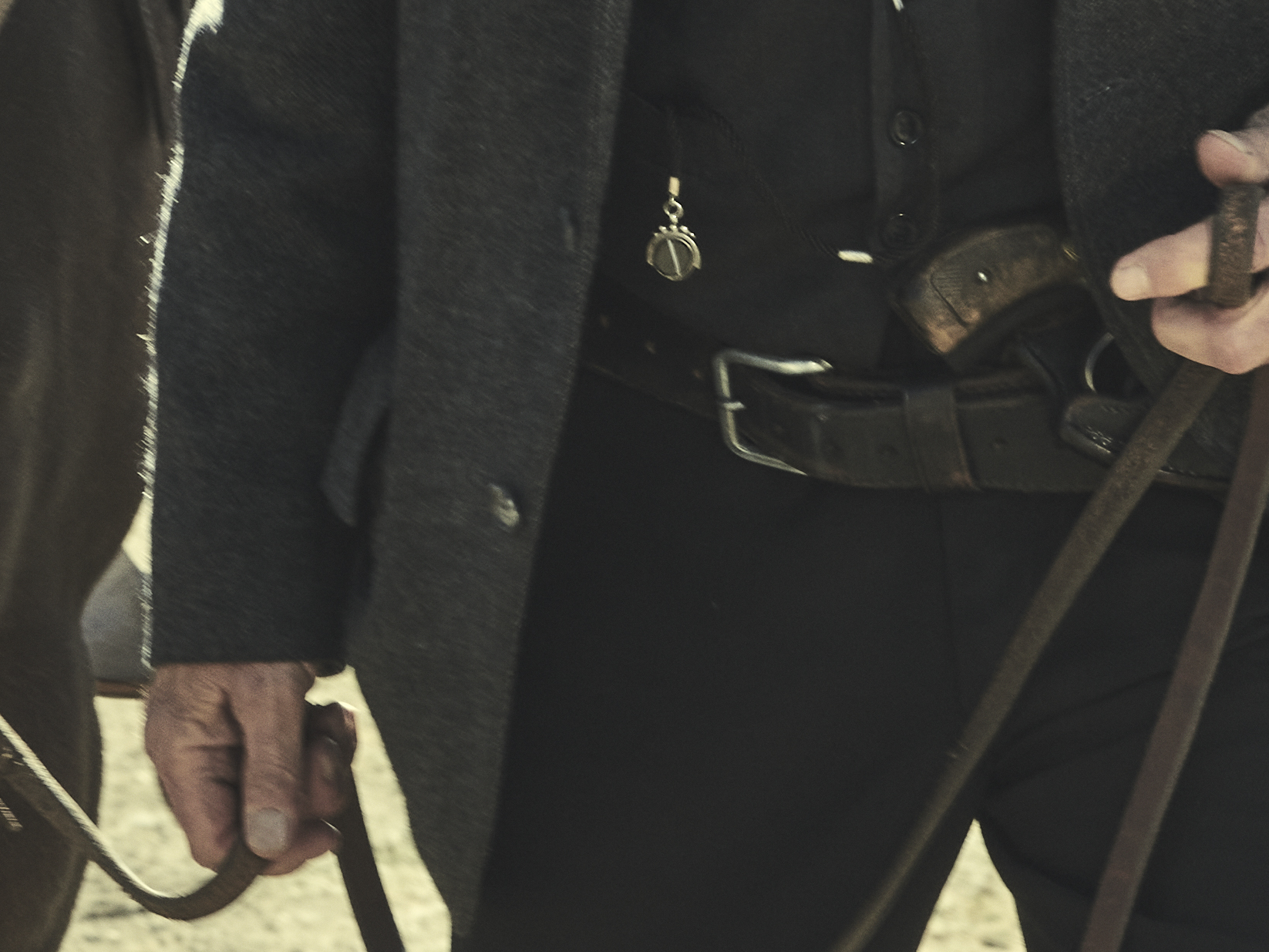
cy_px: -235
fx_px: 16132
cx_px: -165
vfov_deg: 3.4
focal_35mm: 440
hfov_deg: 4.5
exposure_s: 1/250
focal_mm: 90
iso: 400
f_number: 11
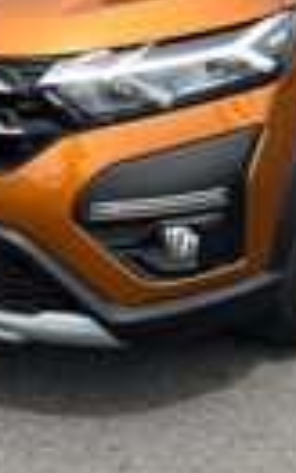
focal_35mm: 79
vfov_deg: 25.2
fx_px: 1019
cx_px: 103
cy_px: 34
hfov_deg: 16.5
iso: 50
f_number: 1.6
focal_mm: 5.1
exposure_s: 1/1923
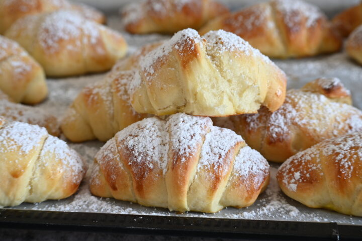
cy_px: 120
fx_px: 754
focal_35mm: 75
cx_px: 181
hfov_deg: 27.0
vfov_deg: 18.2
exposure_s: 1/15
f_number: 5.6
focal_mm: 50
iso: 200
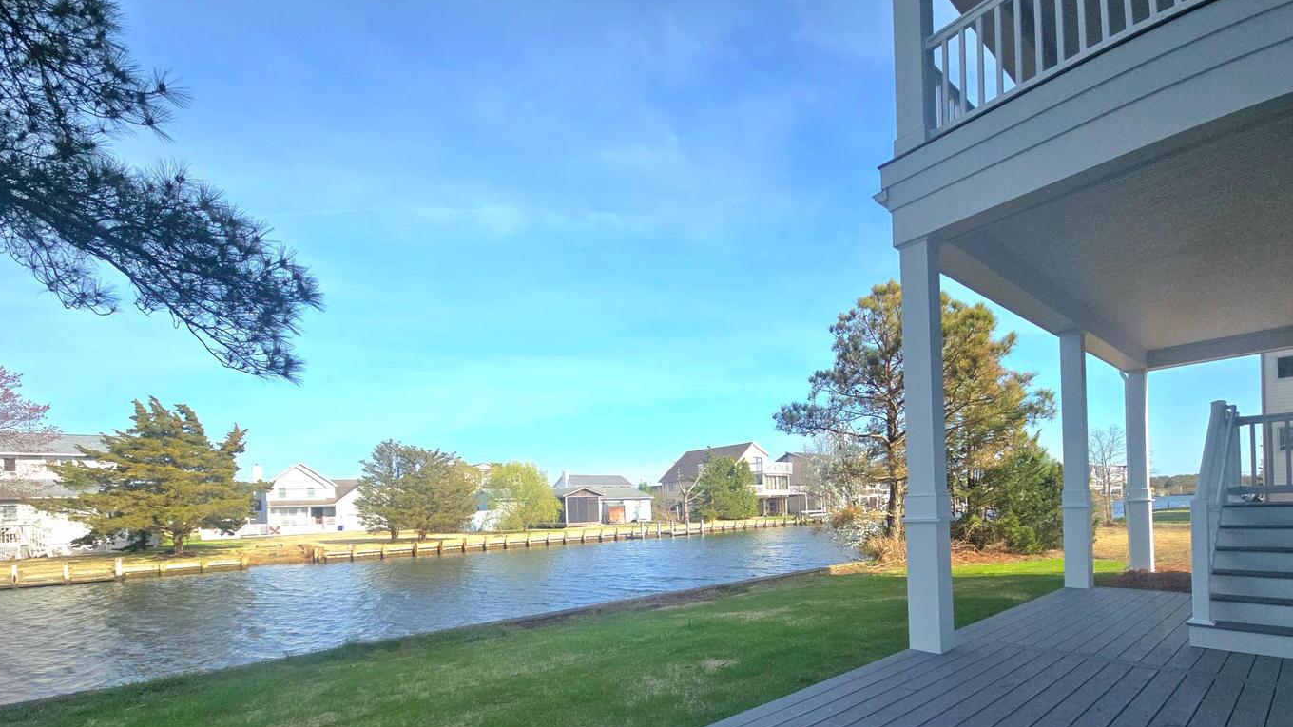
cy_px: 508
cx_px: 669
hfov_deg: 103.0
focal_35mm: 15
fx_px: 514
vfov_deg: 67.7
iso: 50
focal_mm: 2.2
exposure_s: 1/1429
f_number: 2.2
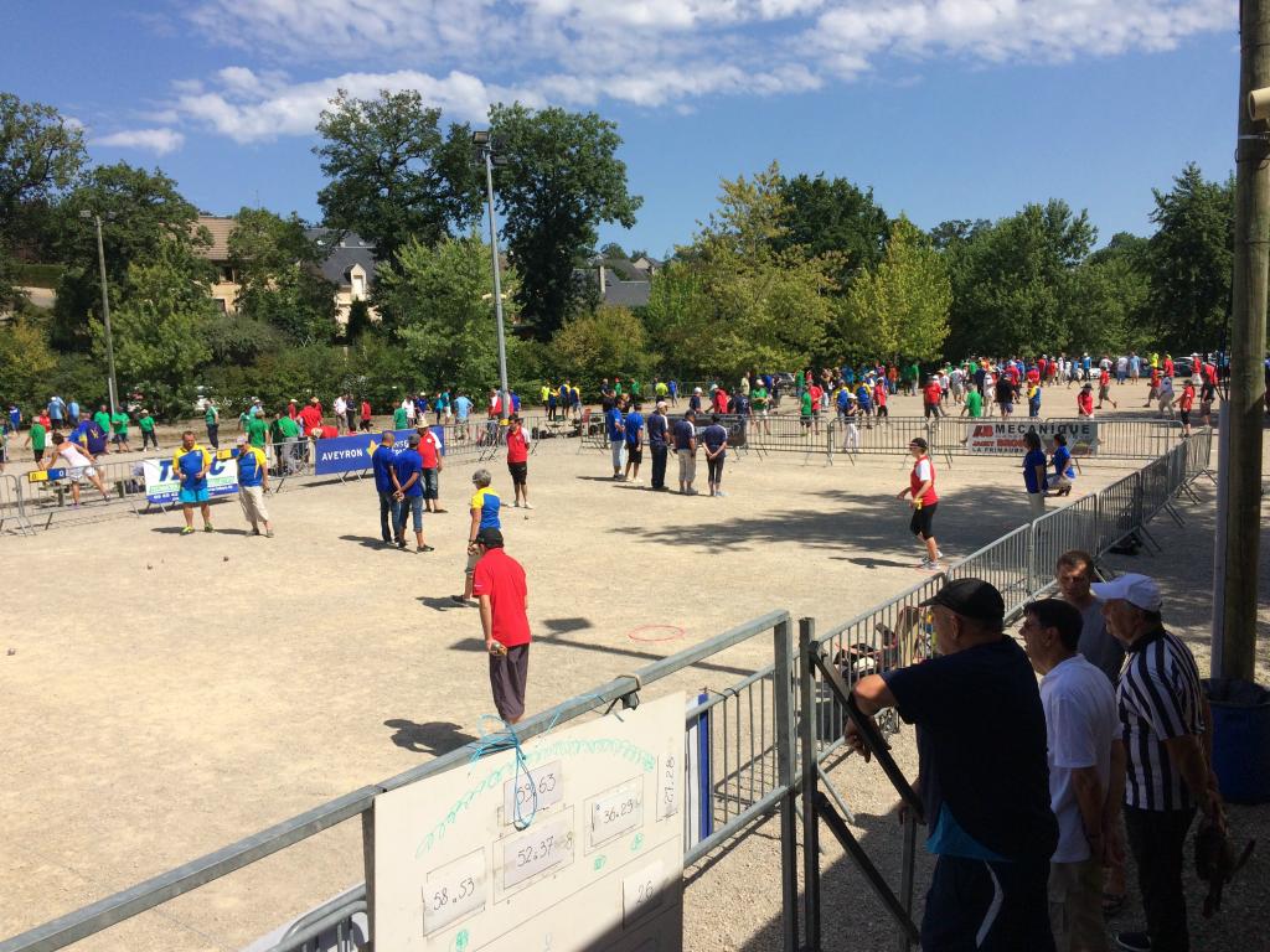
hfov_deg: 61.7
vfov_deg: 48.2
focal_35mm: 29
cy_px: 476
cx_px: 635
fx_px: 1064
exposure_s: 1/3165
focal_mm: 4.15
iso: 32
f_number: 2.2
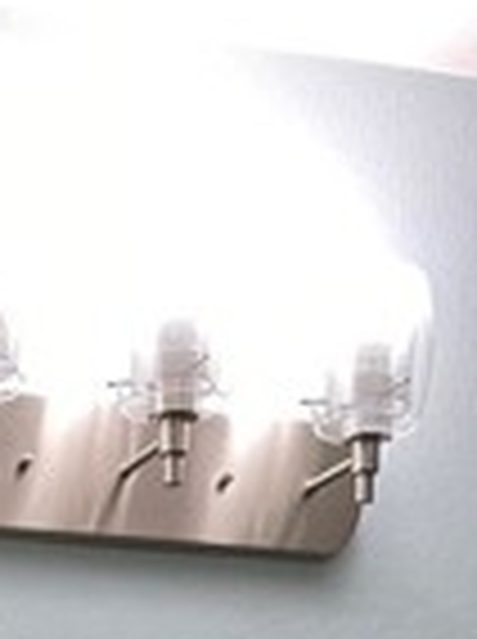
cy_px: 1386
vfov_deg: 12.7
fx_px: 2414
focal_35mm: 131
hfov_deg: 10.8
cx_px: -270
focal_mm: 3
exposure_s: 1/60
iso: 100
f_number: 1.8
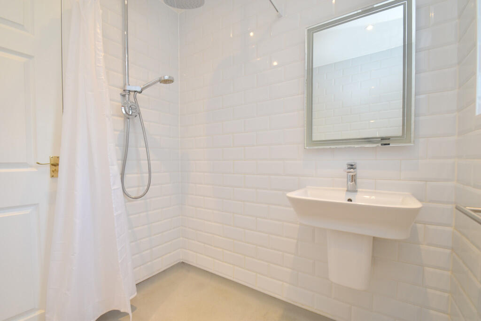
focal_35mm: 15
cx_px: 240
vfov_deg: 77.3
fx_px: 200
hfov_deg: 100.4
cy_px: 160
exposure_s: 1/8
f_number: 9
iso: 110
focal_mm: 10
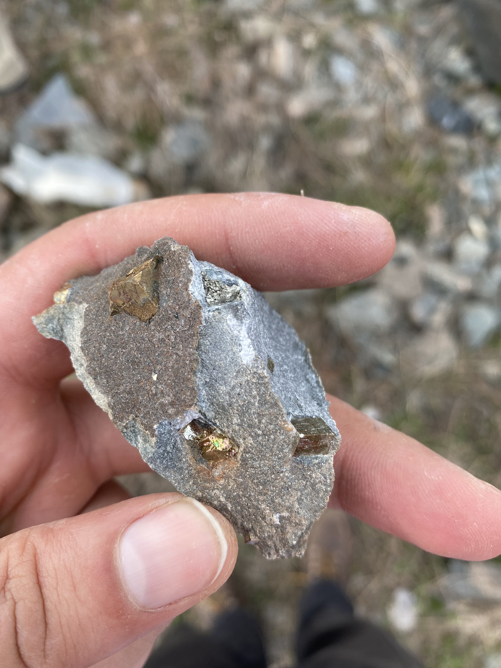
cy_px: 330
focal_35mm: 27
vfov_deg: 65.3
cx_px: 246
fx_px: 521
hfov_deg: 51.3
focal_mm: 4.25
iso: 32
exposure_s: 1/934
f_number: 1.8
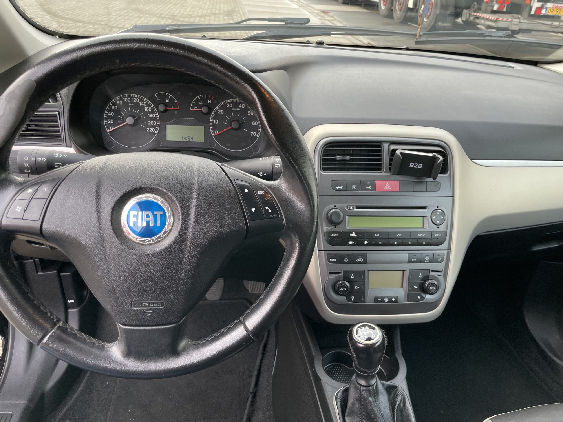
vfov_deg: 53.1
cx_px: 282
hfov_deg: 67.3
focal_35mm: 26
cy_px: 211
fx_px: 423
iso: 100
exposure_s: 1/121
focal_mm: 4.2
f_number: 1.6
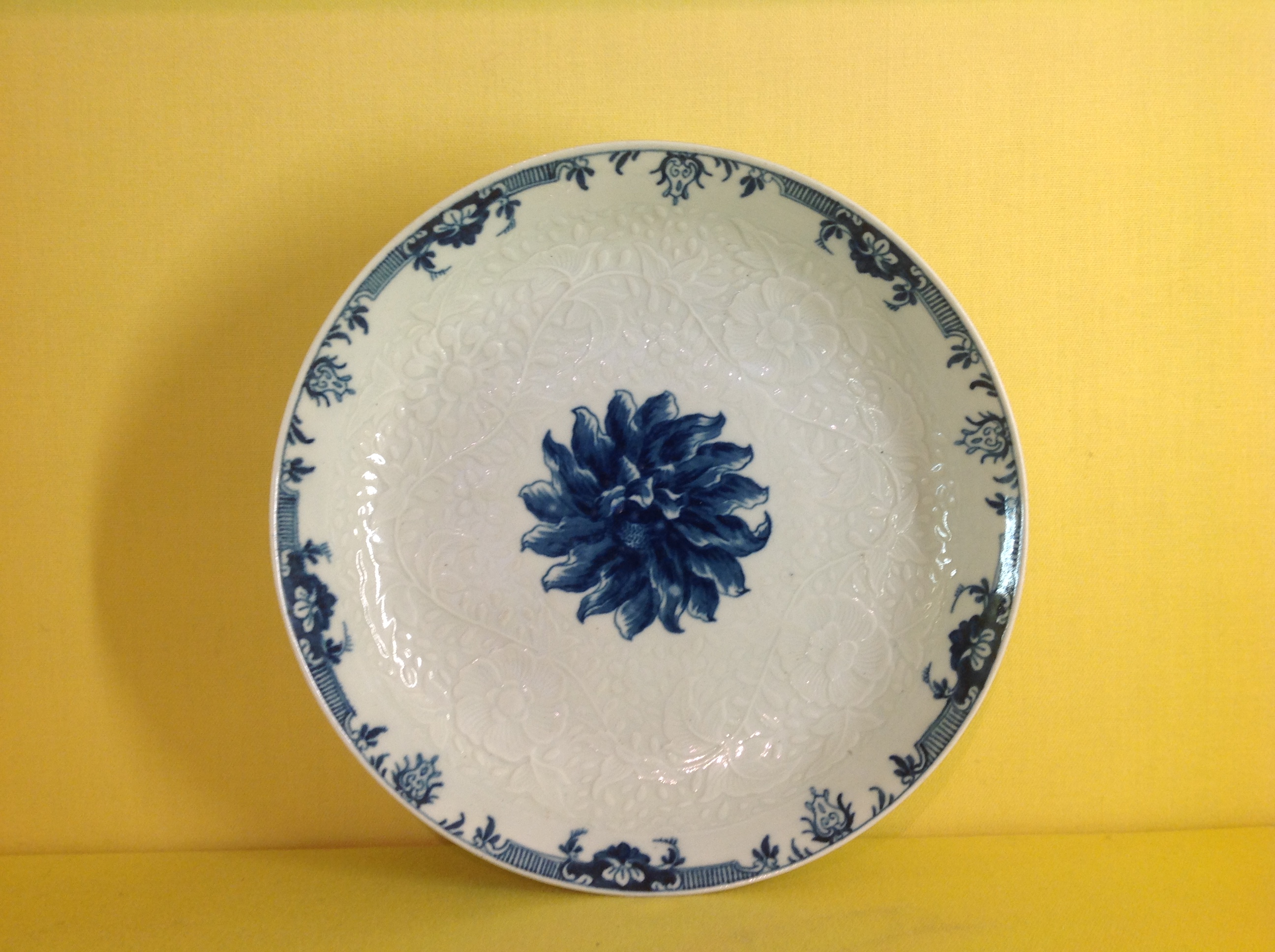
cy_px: 476
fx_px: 1287
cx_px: 638
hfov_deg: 52.7
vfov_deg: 40.6
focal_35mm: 35
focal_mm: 4.28
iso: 50
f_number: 2.4
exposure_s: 1/40
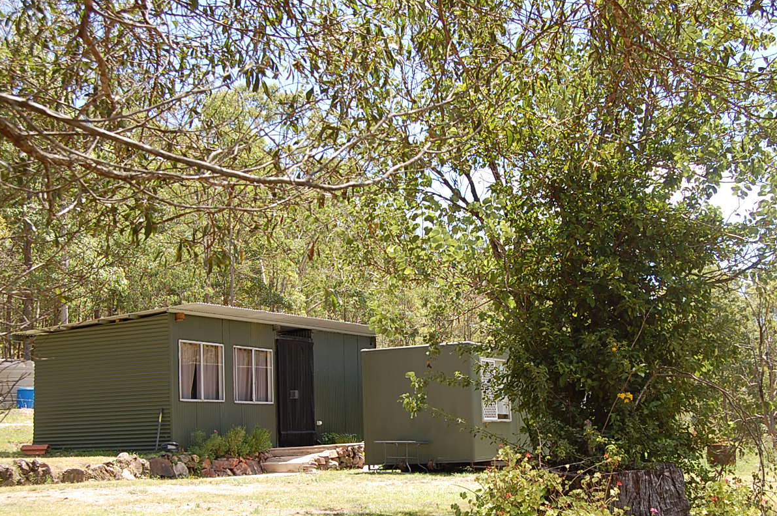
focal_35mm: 53
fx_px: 1143
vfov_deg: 25.4
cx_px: 433
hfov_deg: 37.5
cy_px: 321
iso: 200
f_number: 6.3
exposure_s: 1/160
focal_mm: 28
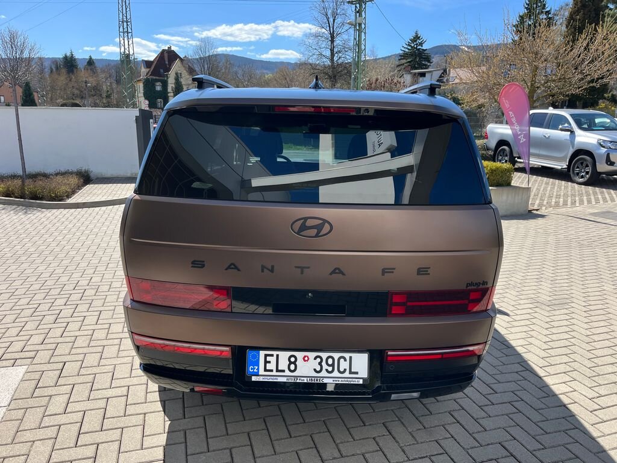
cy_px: 232
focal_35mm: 26
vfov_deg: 53.1
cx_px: 308
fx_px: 463
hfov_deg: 67.3
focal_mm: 5.1
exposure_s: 1/1721
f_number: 1.6
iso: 50
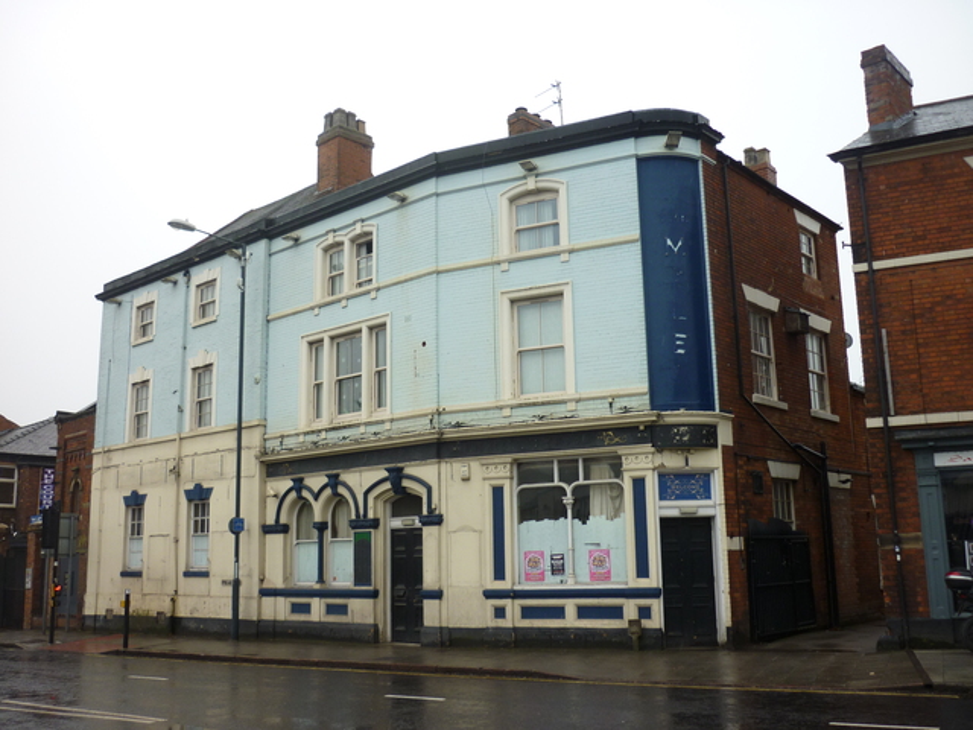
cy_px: 365
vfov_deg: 42.9
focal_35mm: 33
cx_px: 486
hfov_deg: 55.4
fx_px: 928
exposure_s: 1/320
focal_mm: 5.5
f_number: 2.8
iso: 80
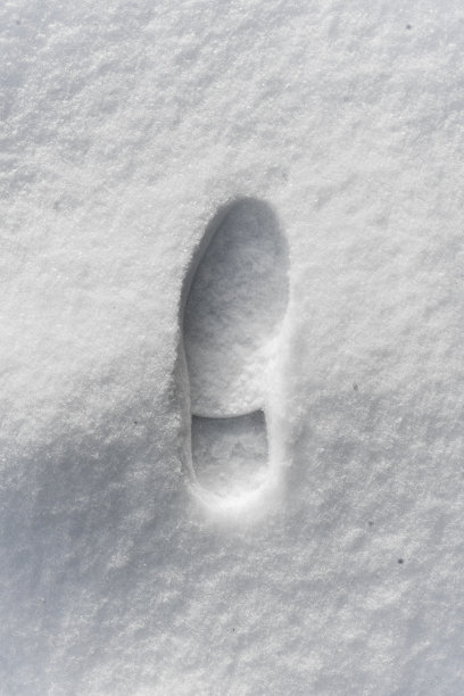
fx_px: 1063
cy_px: 348
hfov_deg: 24.6
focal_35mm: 55
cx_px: 232
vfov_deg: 36.2
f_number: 11
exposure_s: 1/800
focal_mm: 55
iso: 640
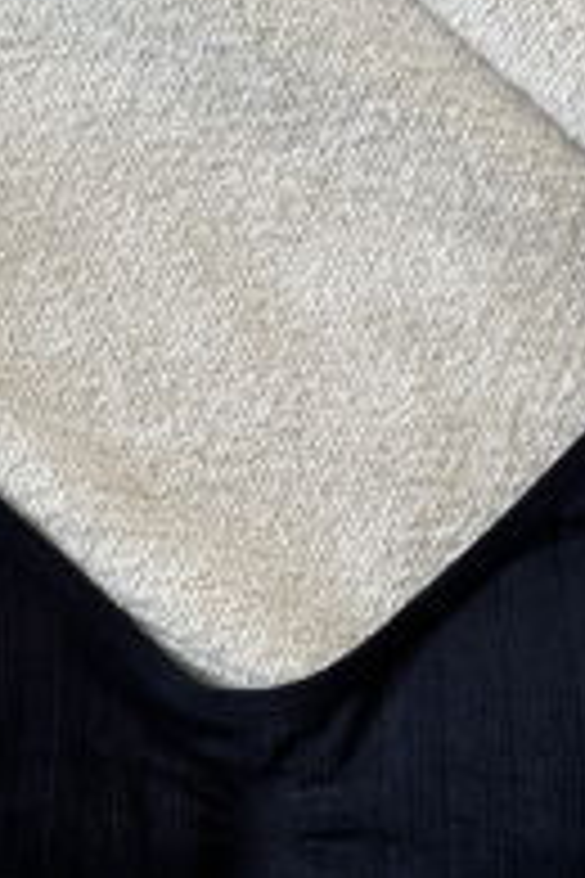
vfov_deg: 26.9
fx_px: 1804
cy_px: 696
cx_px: 234
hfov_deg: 18.4
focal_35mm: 74
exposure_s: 1/122
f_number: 1.6
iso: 40
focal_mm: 5.1
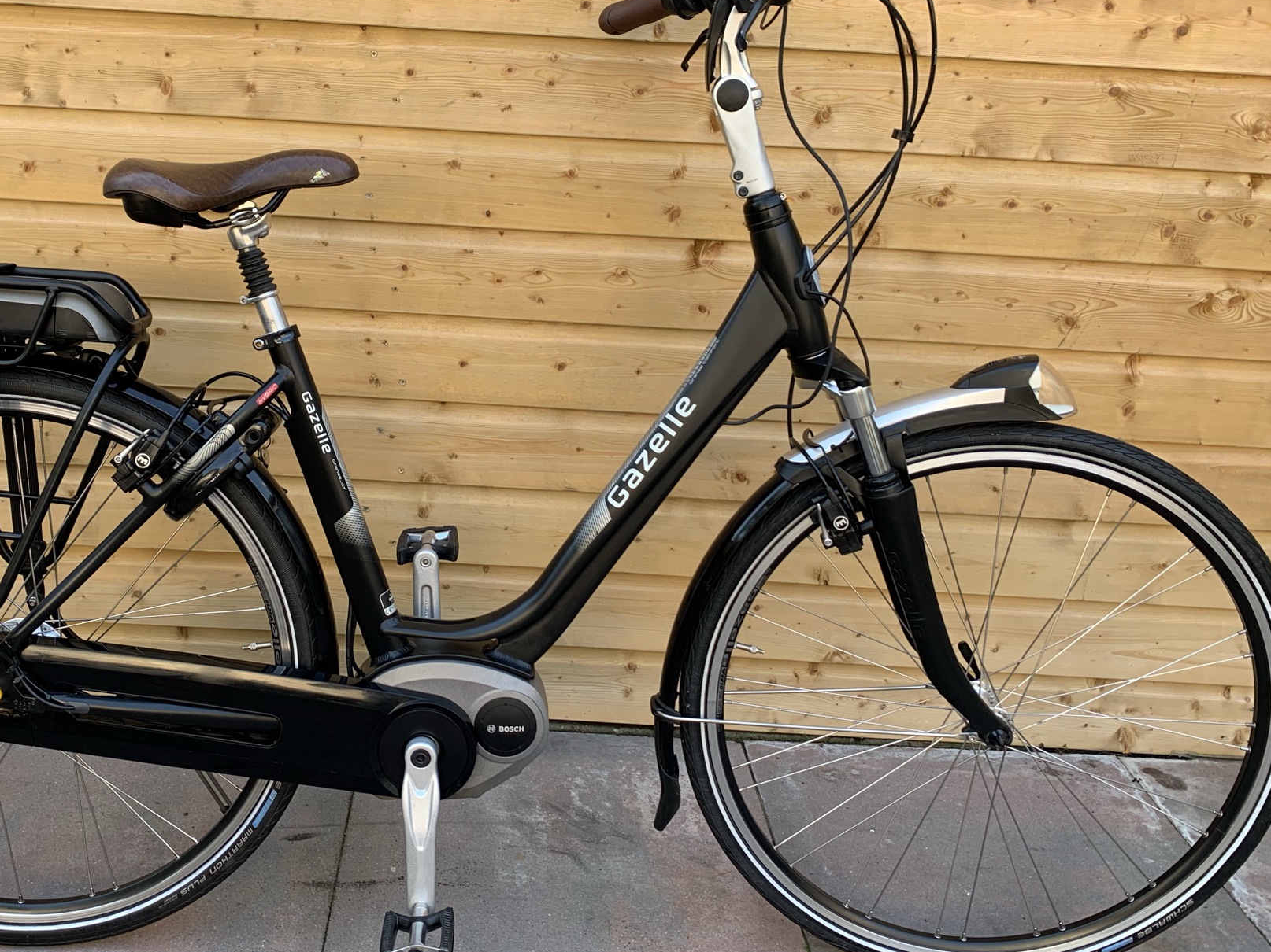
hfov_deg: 54.8
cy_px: 416
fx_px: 1211
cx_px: 491
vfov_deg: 42.9
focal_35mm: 33
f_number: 1.8
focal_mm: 4.25
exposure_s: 1/122
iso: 25
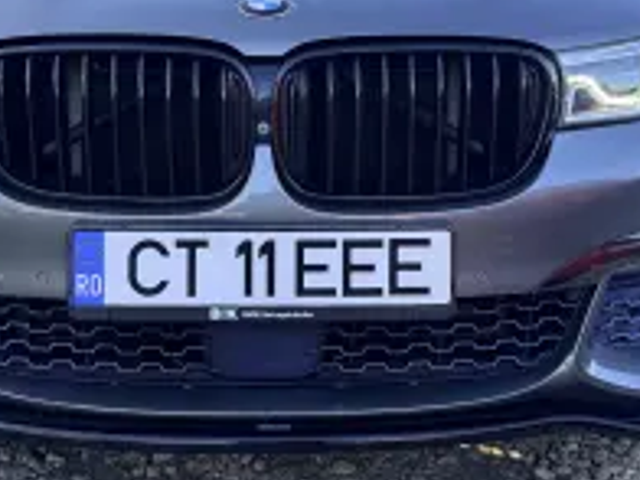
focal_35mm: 44
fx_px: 813
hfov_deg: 42.9
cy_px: 72
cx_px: 278
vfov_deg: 31.7
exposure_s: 1/395
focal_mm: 6.76
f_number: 1.78
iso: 100
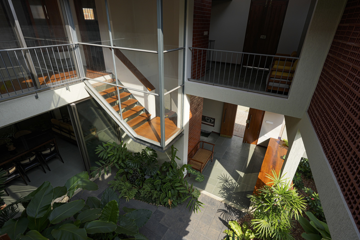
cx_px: 180
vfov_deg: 63.2
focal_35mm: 20
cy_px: 120
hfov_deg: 85.4
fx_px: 195
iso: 160
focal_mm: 19.5
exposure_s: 1/125
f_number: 9
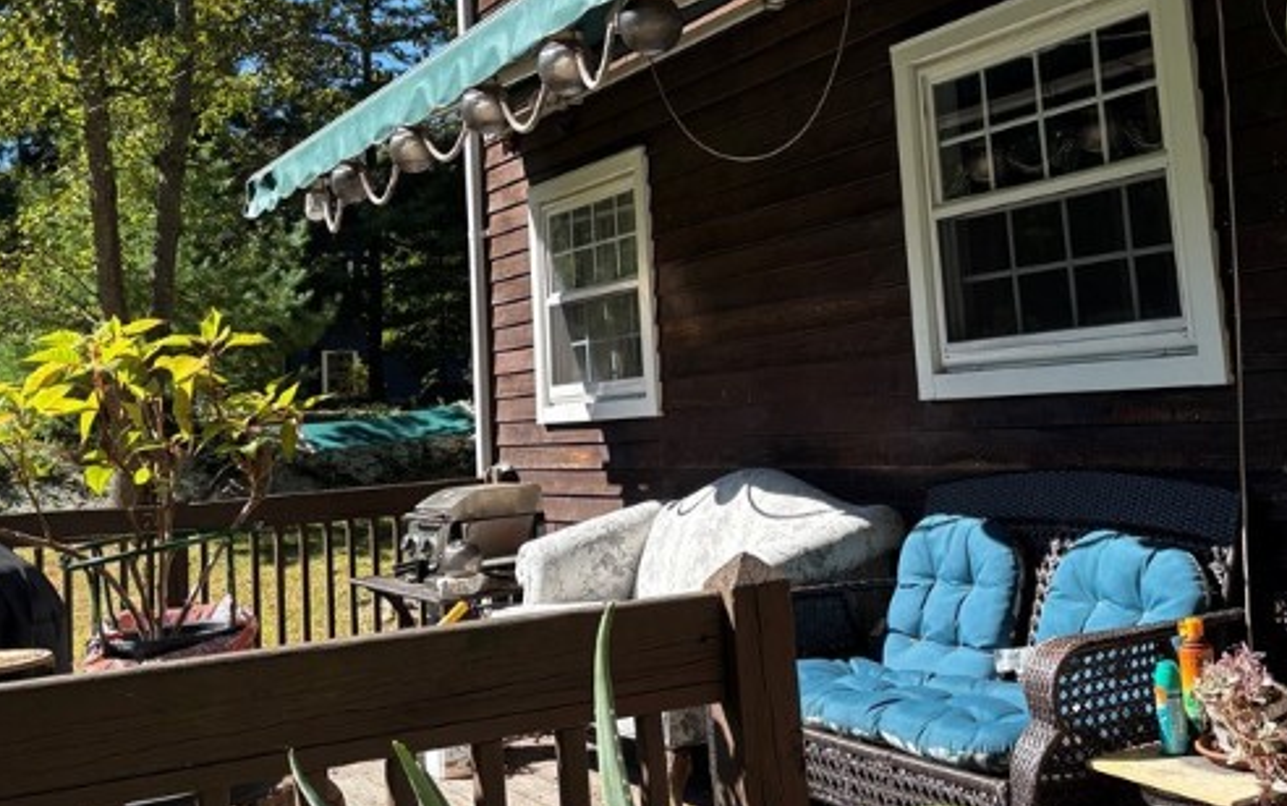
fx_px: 1509
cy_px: 215
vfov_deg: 29.5
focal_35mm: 43
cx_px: 743
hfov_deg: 46.0
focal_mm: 5.96
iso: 50
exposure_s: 1/1080
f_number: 1.6
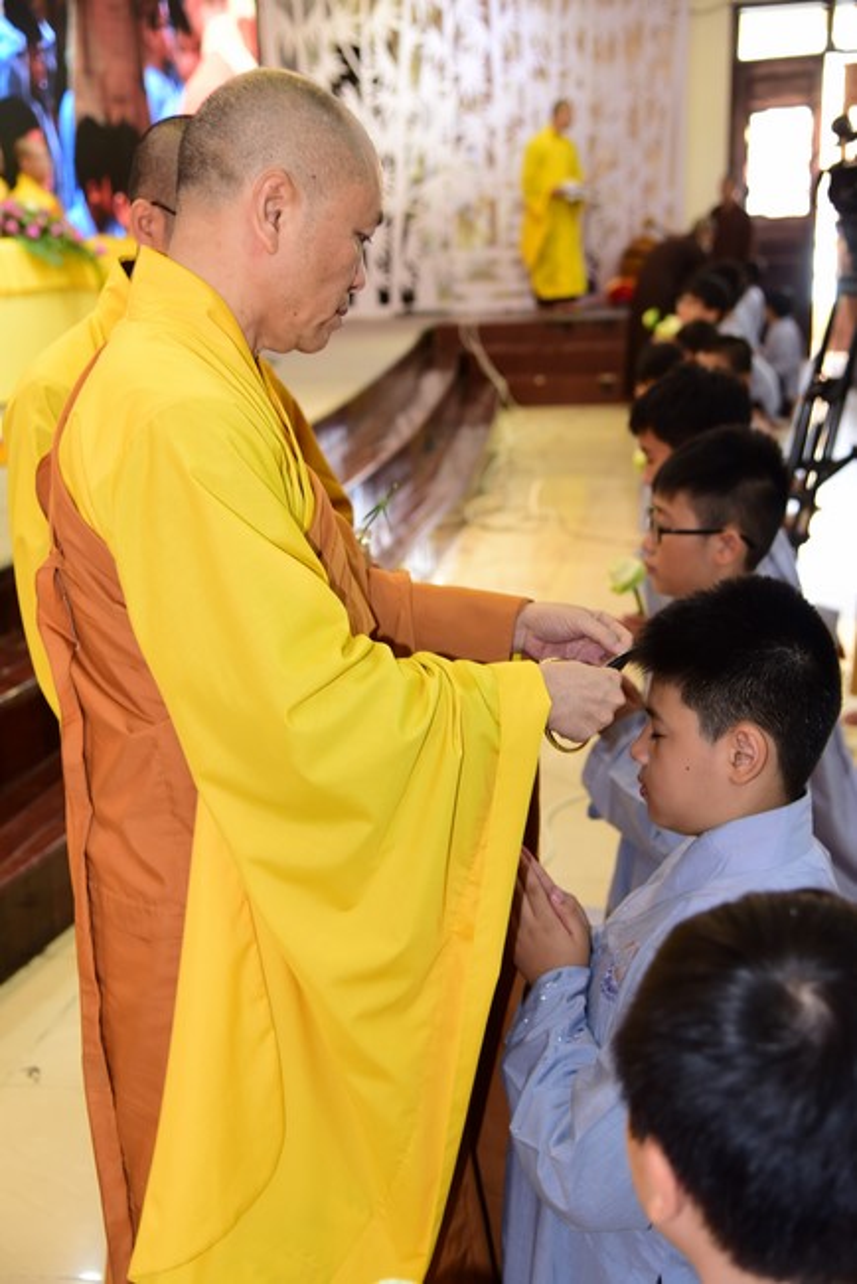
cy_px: 642
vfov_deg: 41.1
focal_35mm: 48
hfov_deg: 28.1
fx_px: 1712
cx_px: 428
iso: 800
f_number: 4
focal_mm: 48
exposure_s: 1/40
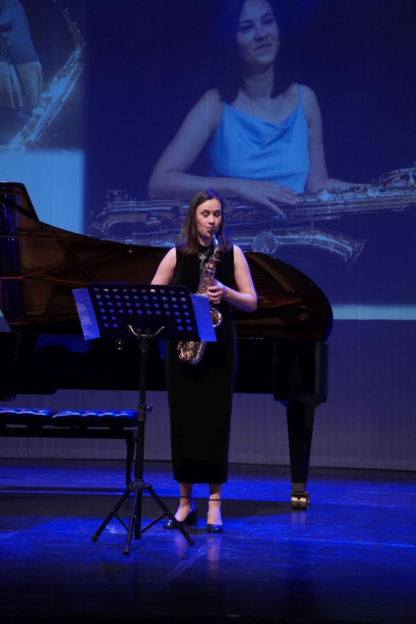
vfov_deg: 27.0
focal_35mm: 75
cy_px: 312
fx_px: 1300
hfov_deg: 18.2
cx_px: 208
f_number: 2.8
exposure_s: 1/160
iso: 2000
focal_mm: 50
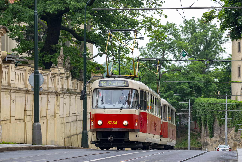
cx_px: 121
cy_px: 81
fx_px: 1029
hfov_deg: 13.4
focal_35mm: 153
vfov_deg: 9.0
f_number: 8
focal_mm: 102
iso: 400
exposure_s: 1/250
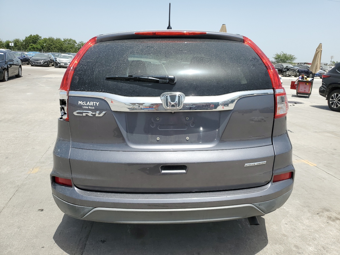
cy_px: 128
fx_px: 255
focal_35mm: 26
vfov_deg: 53.1
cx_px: 170
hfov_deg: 67.3
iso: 50
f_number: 1.5
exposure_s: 1/2500
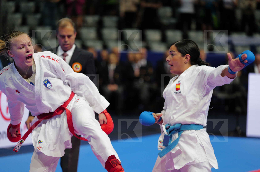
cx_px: 130
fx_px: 1125
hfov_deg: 13.2
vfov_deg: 8.8
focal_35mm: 156
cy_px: 86
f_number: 2.8
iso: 1600
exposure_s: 1/1000
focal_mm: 156
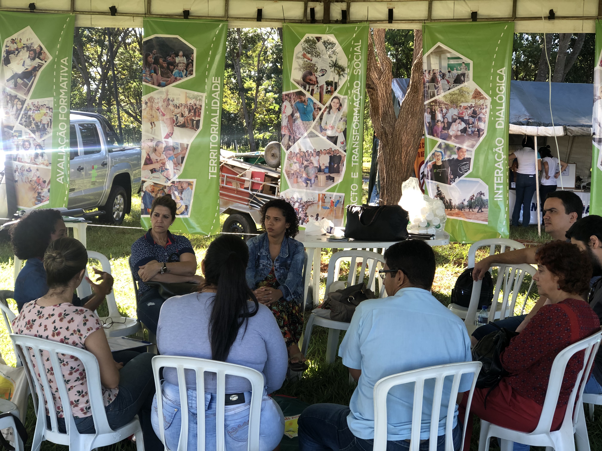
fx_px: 991
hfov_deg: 33.8
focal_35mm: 57
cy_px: 226
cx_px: 301
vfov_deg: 25.7
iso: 20
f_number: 2.8
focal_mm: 6.6
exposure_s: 1/40
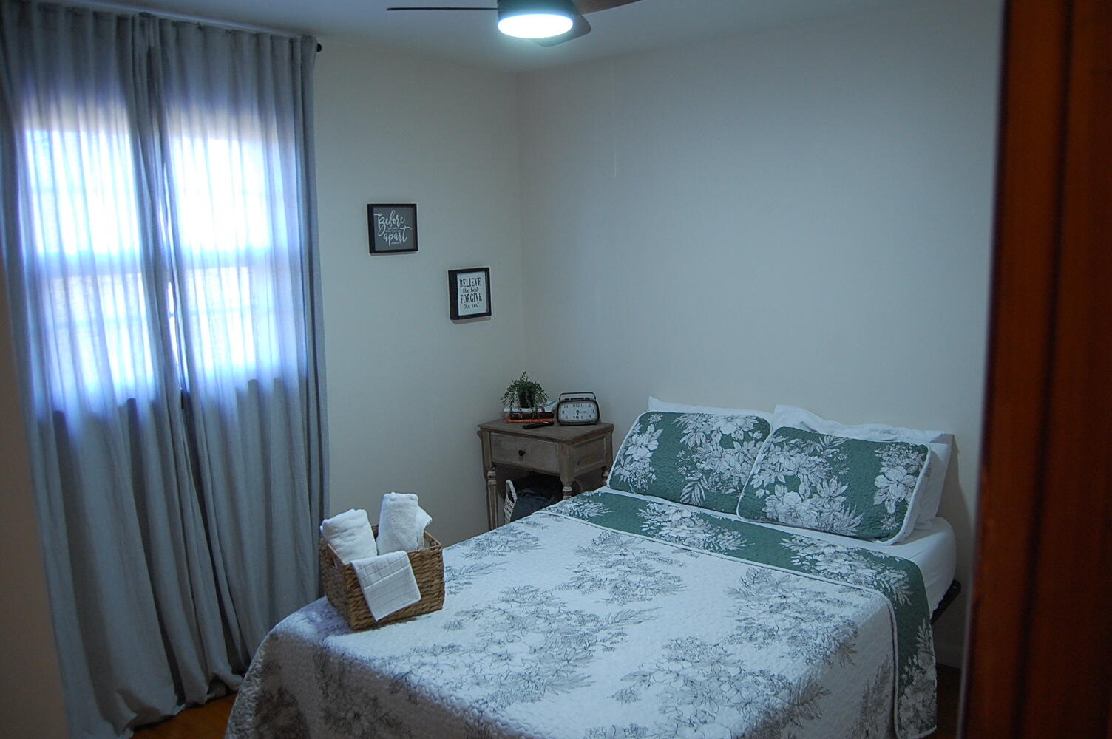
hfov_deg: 67.4
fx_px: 833
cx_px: 556
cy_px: 370
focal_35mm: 27
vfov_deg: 47.8
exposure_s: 1/30
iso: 720
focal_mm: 18
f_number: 3.5
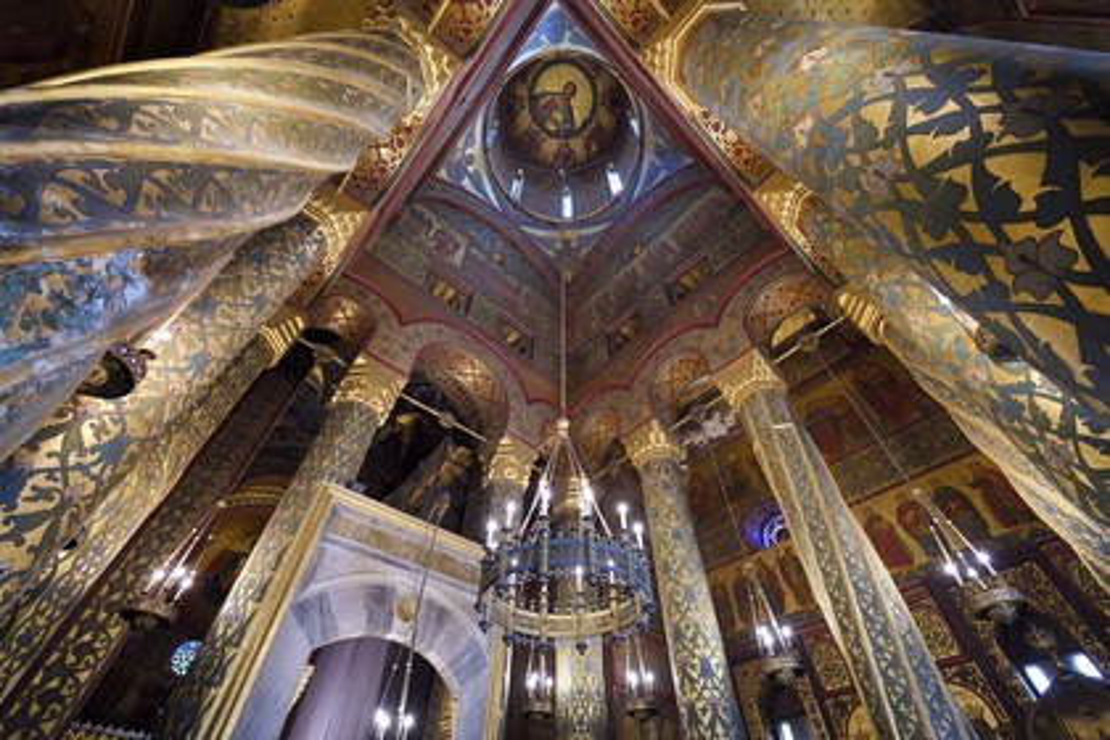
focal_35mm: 14
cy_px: 370
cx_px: 555
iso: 3200
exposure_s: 1/30
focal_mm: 14
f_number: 7.1
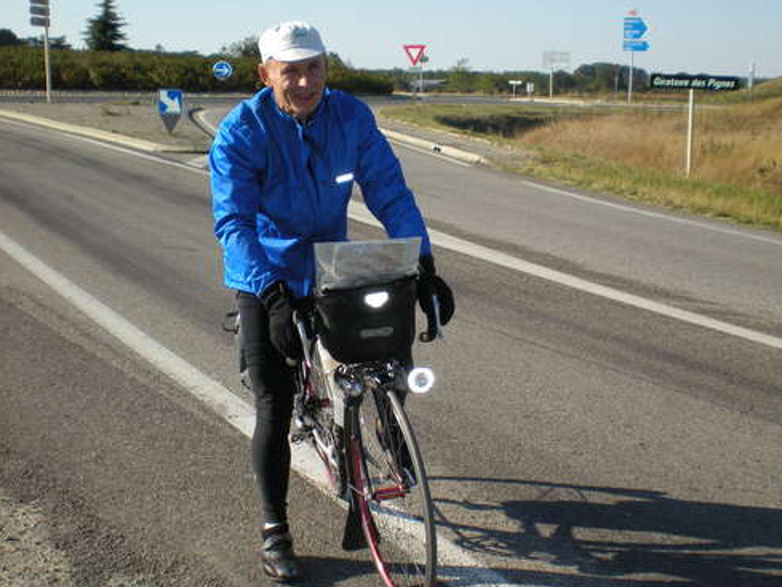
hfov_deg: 35.5
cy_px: 310
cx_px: 425
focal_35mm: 54
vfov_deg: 27.0
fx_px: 1220
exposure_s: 1/286
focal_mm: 7.4
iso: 64
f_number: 4.9
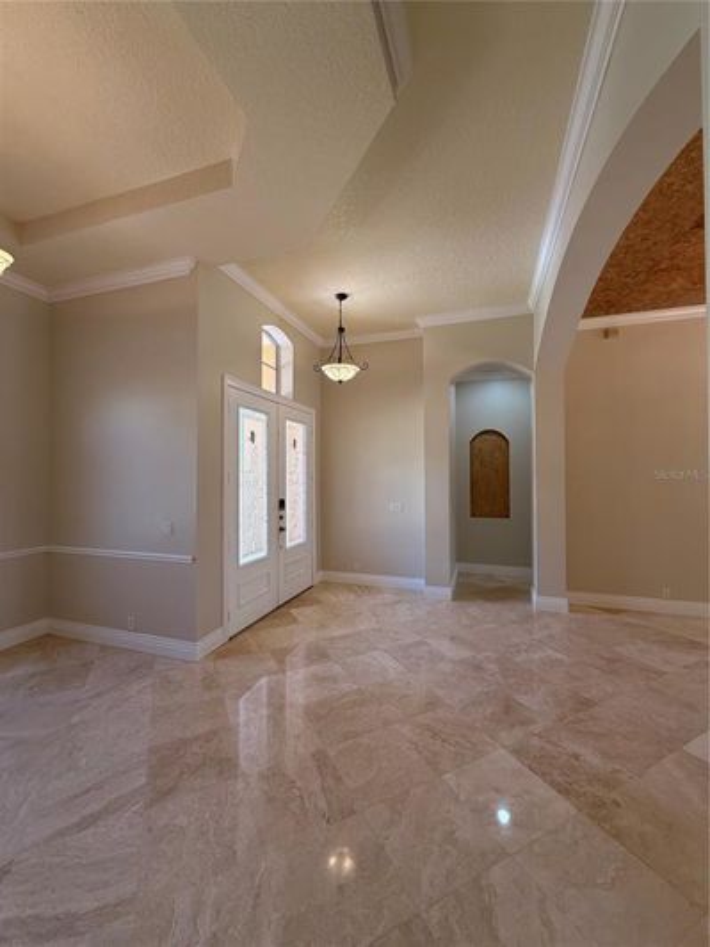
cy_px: 474
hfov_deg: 85.7
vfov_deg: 102.1
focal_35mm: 14
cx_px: 355
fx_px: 383
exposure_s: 1/120
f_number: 2.2
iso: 100
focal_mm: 2.22
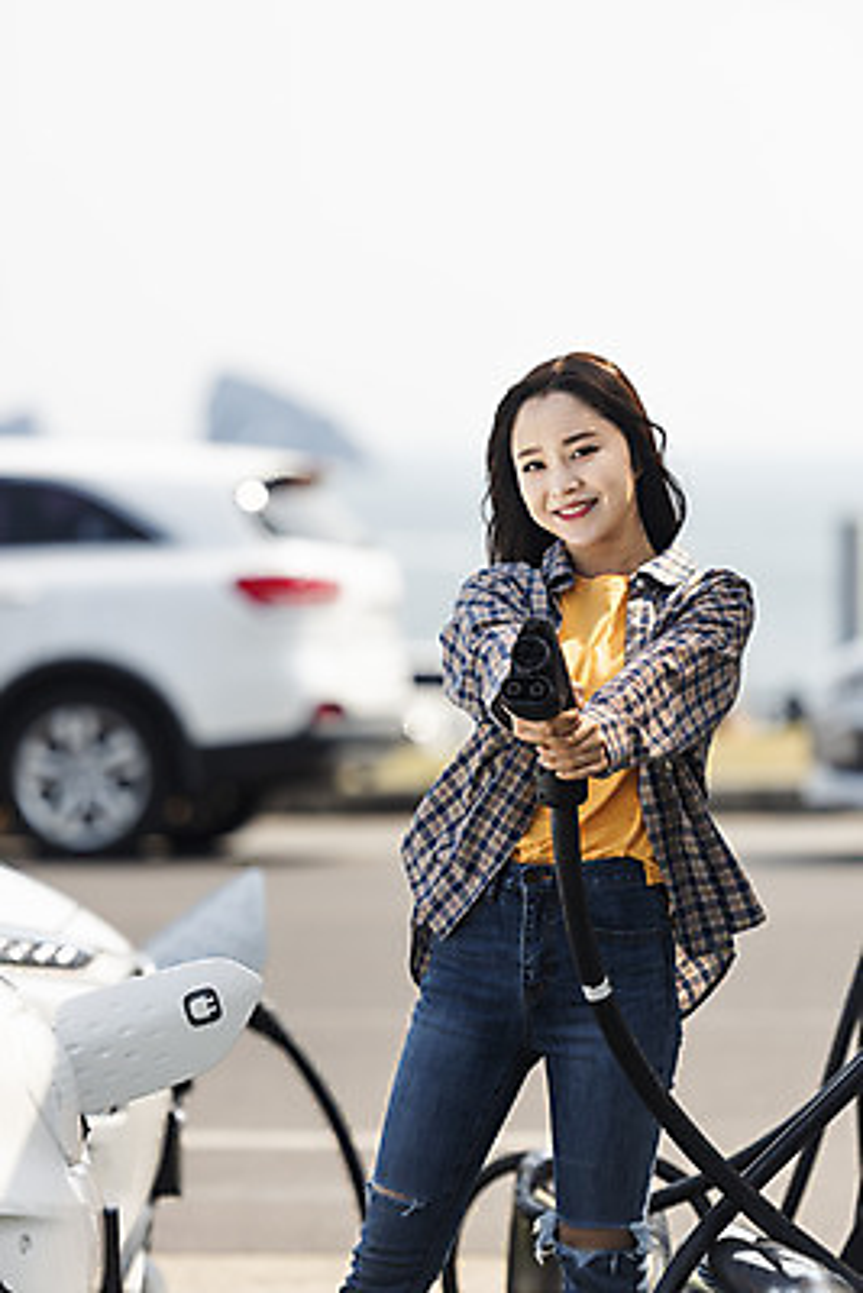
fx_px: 5389
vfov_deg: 13.7
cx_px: 432
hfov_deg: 9.2
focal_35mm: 150
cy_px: 646
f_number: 2.8
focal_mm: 150
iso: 100
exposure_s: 1/1600
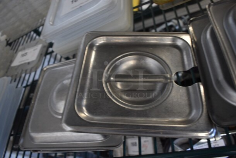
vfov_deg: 48.0
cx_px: 118
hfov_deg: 67.3
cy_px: 79
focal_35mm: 27
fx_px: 177
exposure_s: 1/60
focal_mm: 18
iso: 800
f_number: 4.5
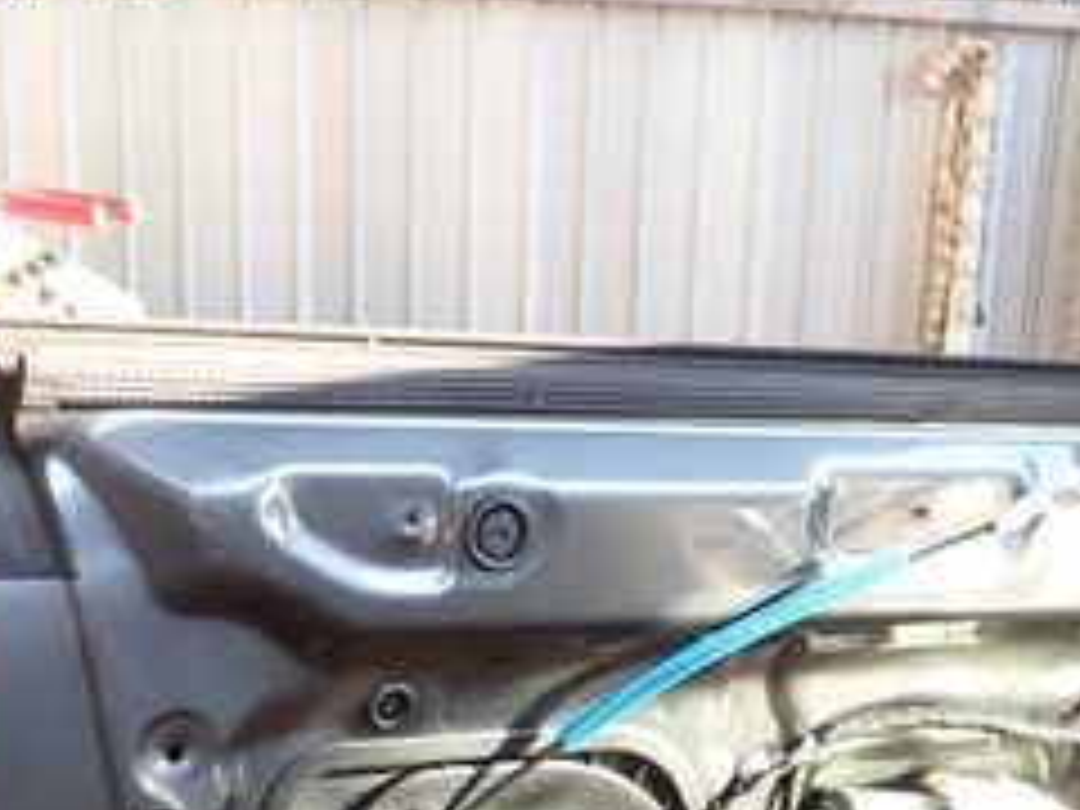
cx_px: 711
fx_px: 2340
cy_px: 914
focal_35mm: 75
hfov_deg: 25.9
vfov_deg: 18.8
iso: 100
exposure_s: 1/80
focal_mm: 5.4
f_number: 2.3
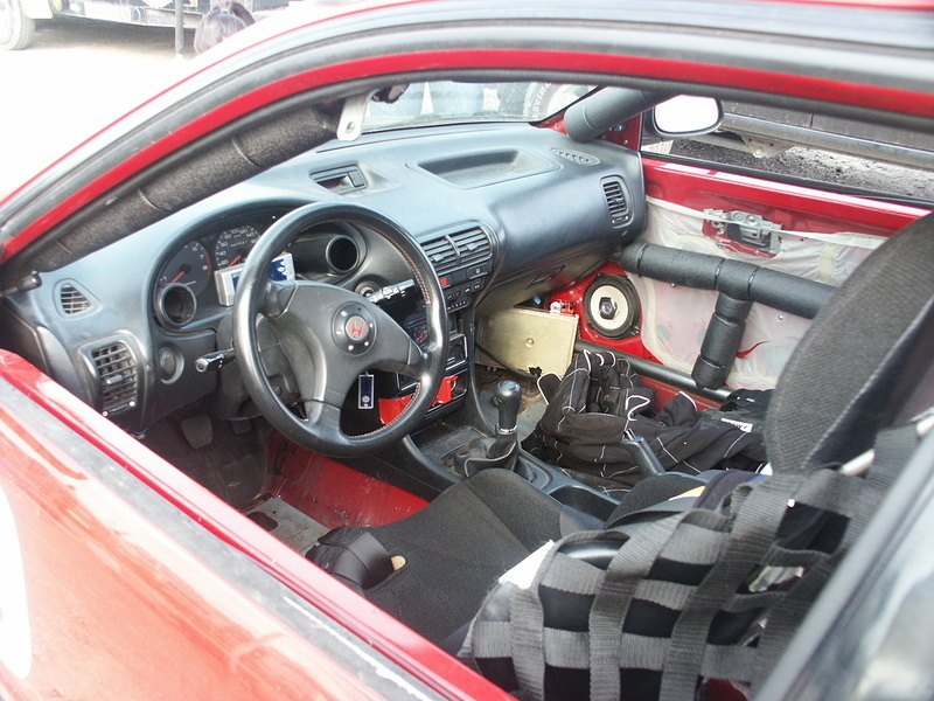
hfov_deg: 54.0
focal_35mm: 34
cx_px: 467
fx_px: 917
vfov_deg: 41.8
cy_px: 350
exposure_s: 1/45
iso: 100
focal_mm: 8.94
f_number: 3.5
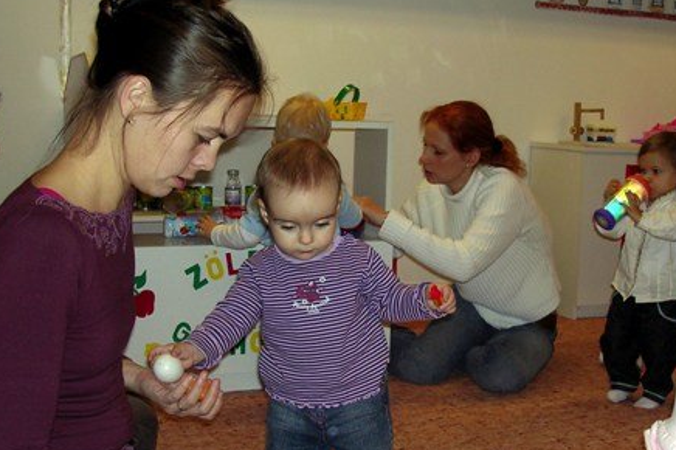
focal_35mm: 52
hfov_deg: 38.1
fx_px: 976
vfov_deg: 25.9
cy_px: 245
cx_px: 387
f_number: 2.8
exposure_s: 1/60.1
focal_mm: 5.8
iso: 100
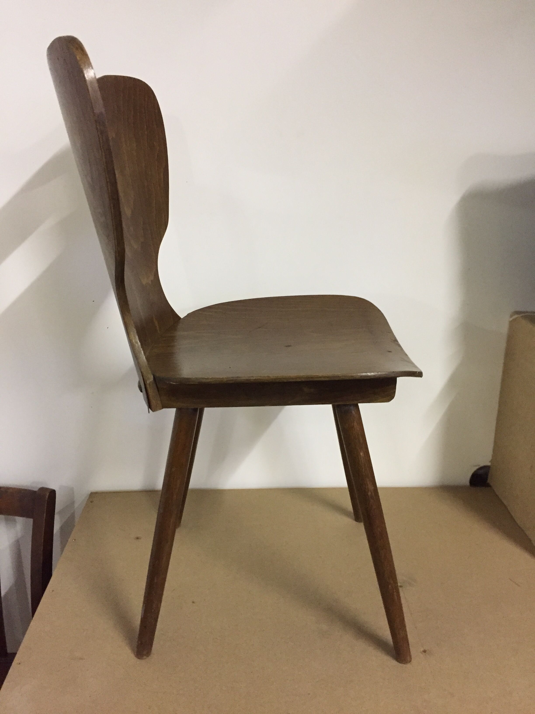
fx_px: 598
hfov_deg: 48.2
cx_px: 268
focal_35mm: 29
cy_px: 357
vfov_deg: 61.7
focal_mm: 4.15
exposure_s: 1/17
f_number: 2.2
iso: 320
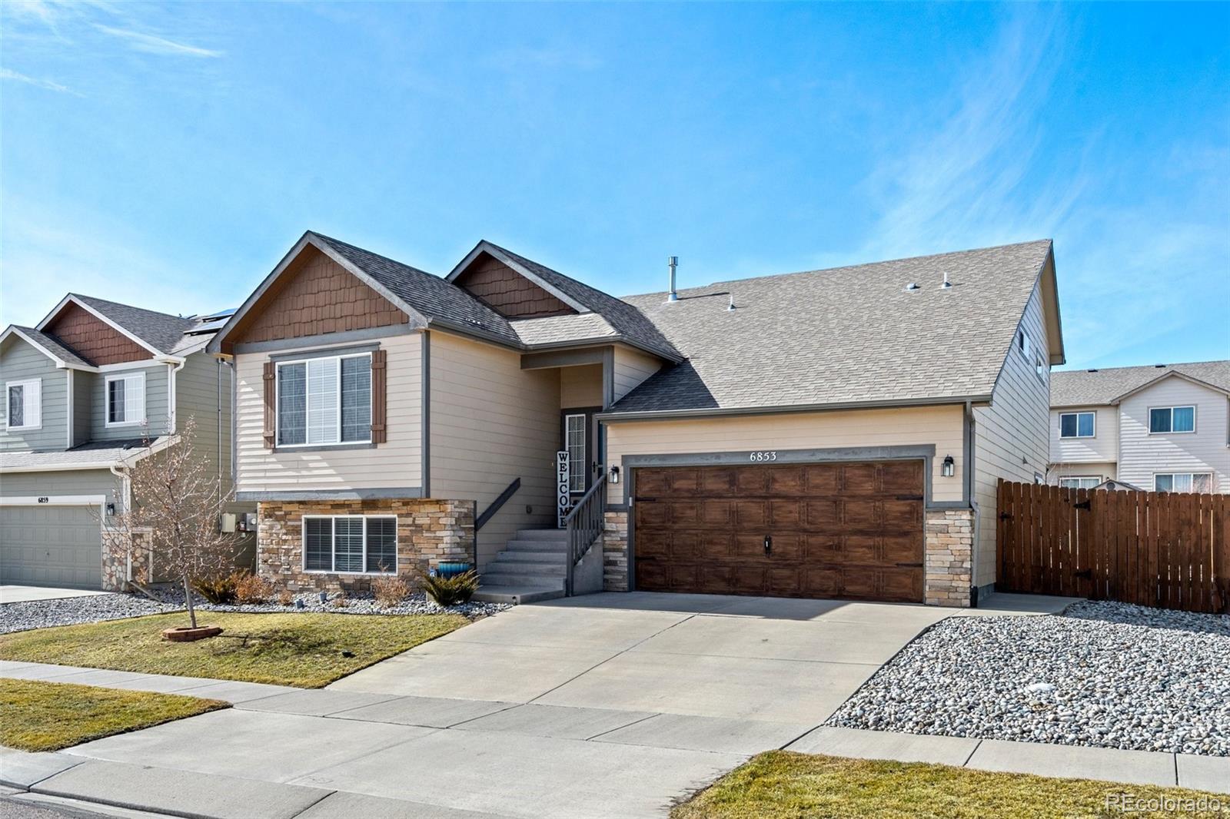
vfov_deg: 49.5
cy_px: 410
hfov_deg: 69.4
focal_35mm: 26
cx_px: 615
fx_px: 888
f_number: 8
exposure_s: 1/1000
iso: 1000
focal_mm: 26
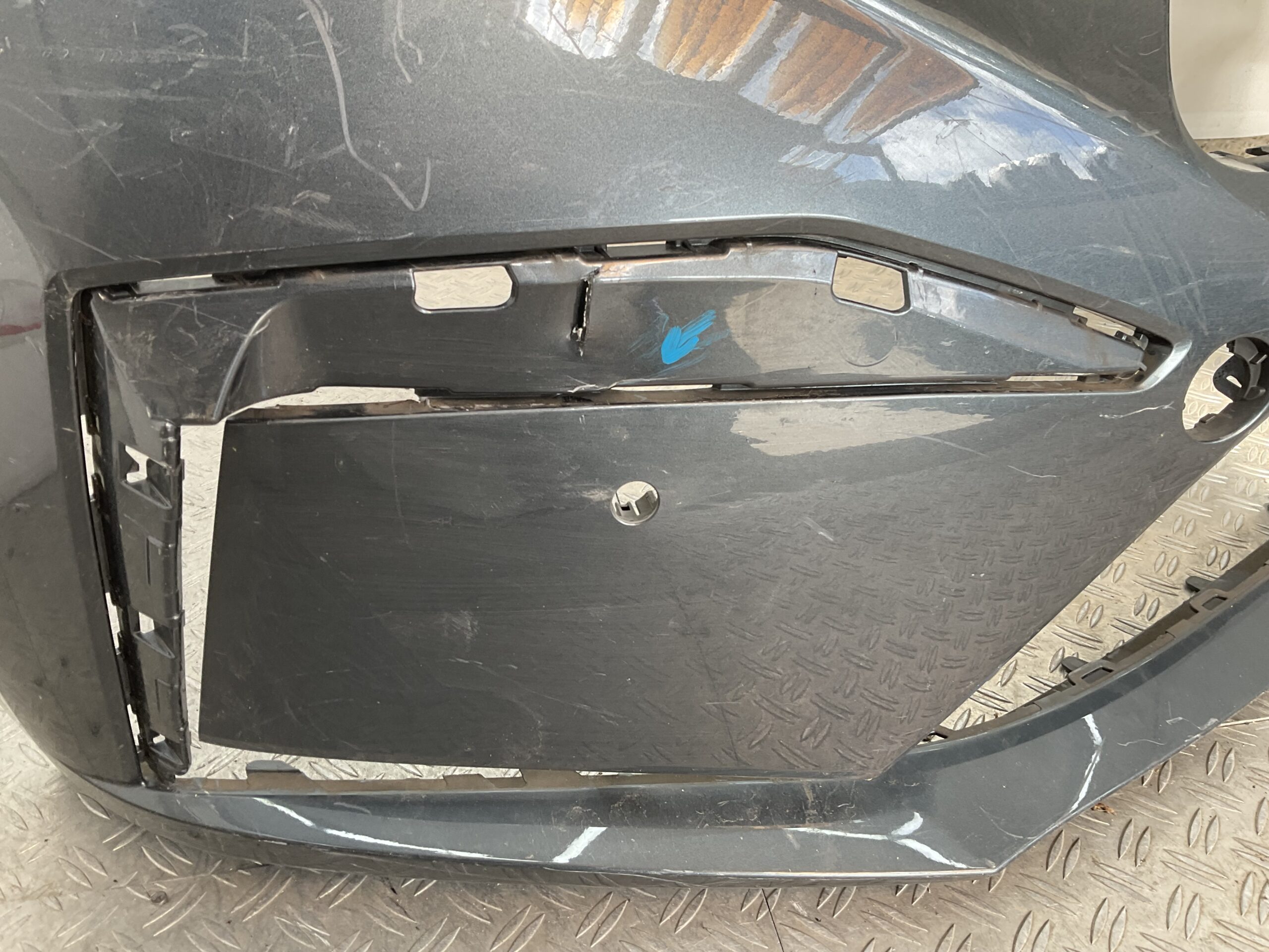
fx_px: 1063
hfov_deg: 61.7
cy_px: 476
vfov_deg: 48.2
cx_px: 634
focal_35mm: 29
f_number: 1.8
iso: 20
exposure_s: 1/100
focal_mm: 3
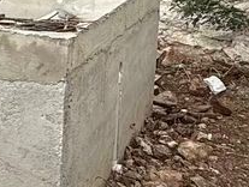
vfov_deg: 17.6
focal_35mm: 81
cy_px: -22
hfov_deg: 18.6
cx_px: -201
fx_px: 584
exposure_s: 1/574
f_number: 2.2
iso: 50
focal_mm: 2.22
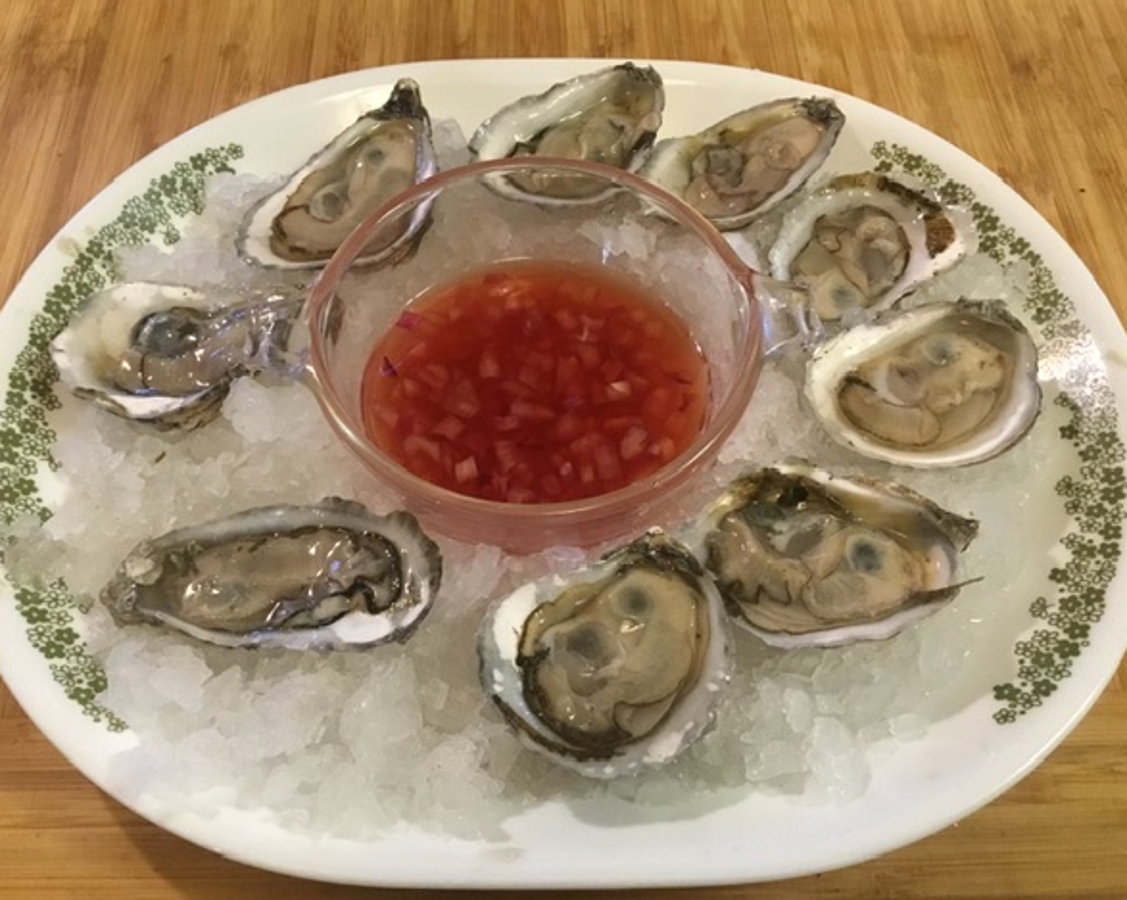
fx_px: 1100
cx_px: 564
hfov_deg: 54.2
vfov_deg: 44.5
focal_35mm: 33
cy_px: 457
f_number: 2.4
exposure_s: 1/30
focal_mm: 3.3
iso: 160
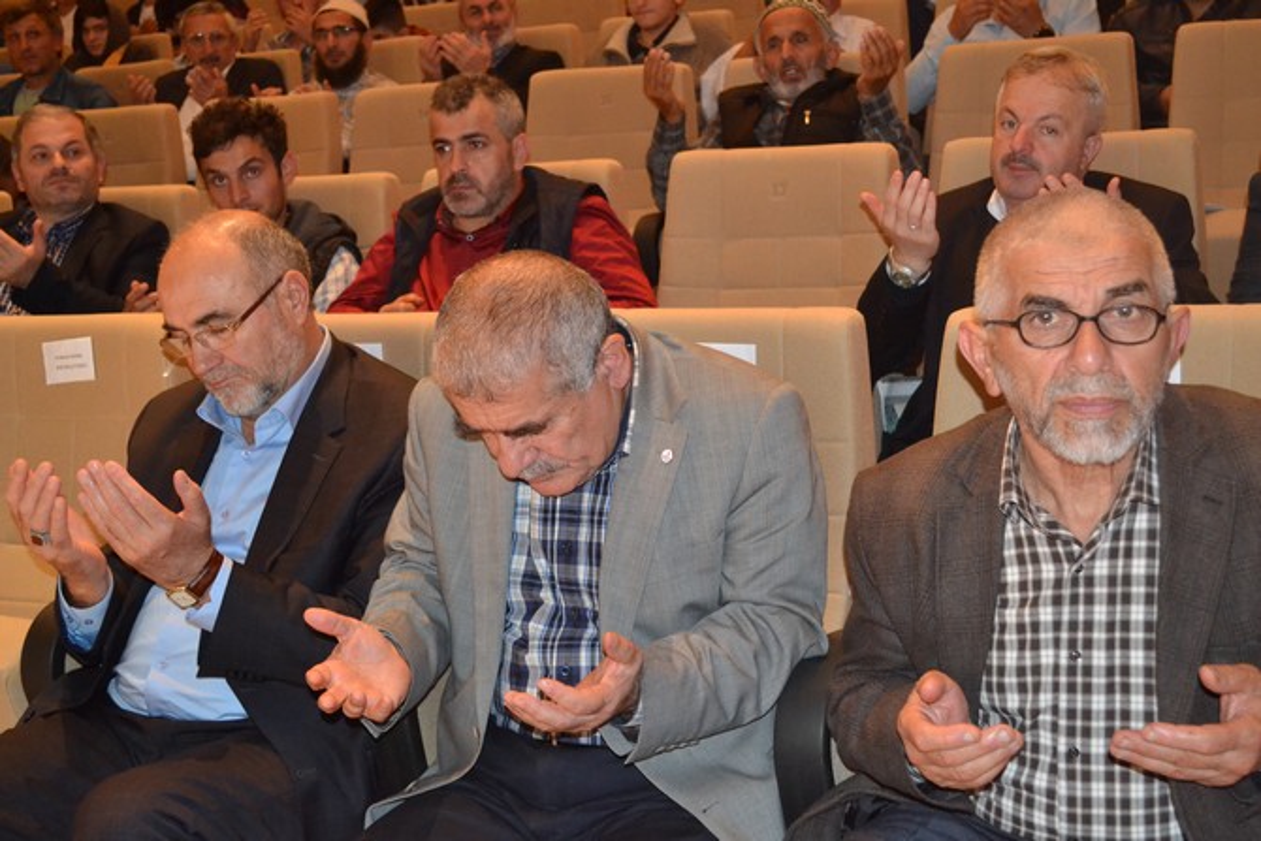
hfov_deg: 41.1
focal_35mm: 48
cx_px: 630
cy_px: 420
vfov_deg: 28.1
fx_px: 1682
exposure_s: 1/60
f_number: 4.8
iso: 3200
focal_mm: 32
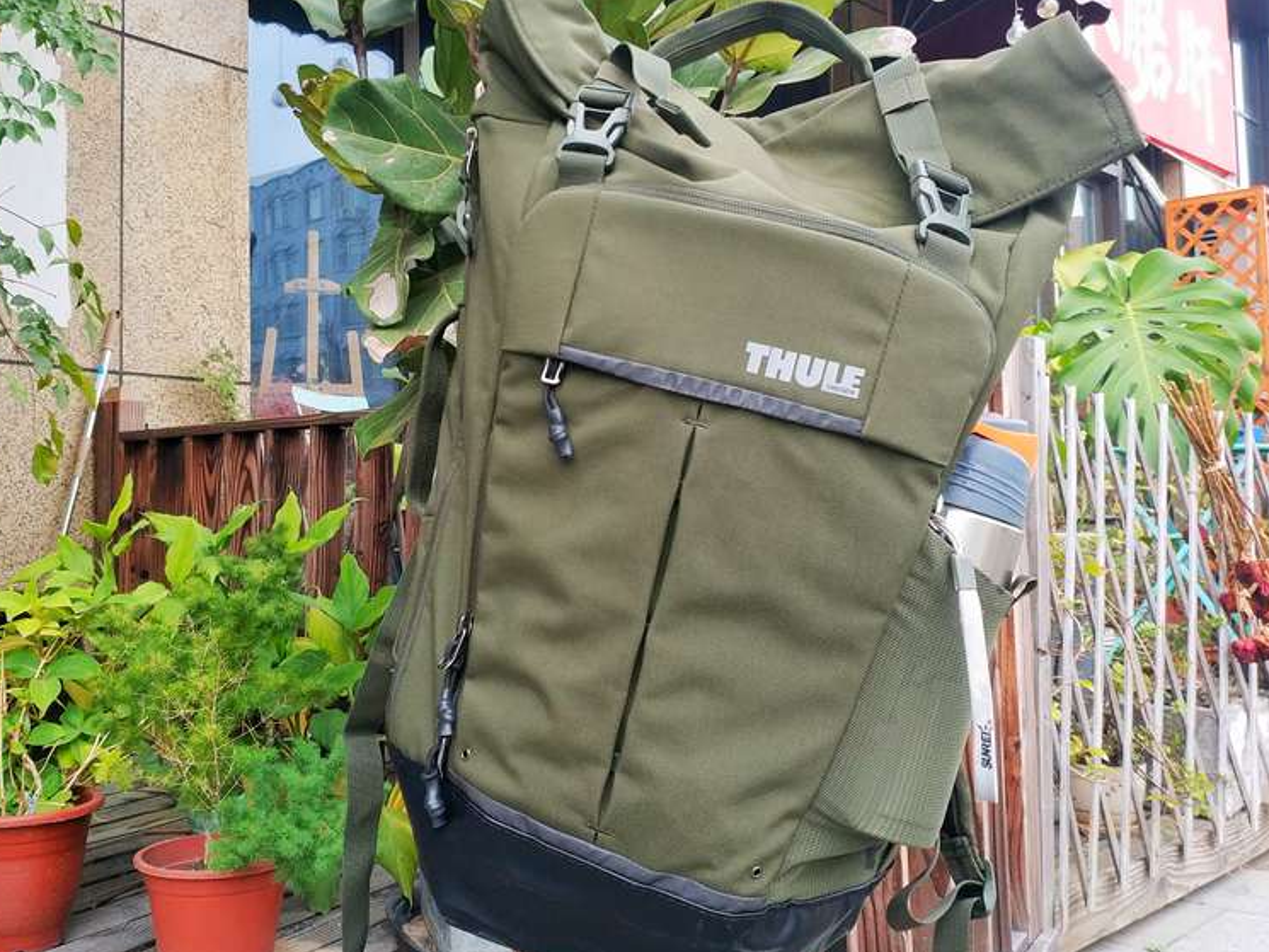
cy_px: 419
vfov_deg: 32.8
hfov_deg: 42.8
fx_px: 1613
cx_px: 547
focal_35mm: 44
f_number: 2
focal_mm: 4.5
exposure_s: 1/25
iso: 188
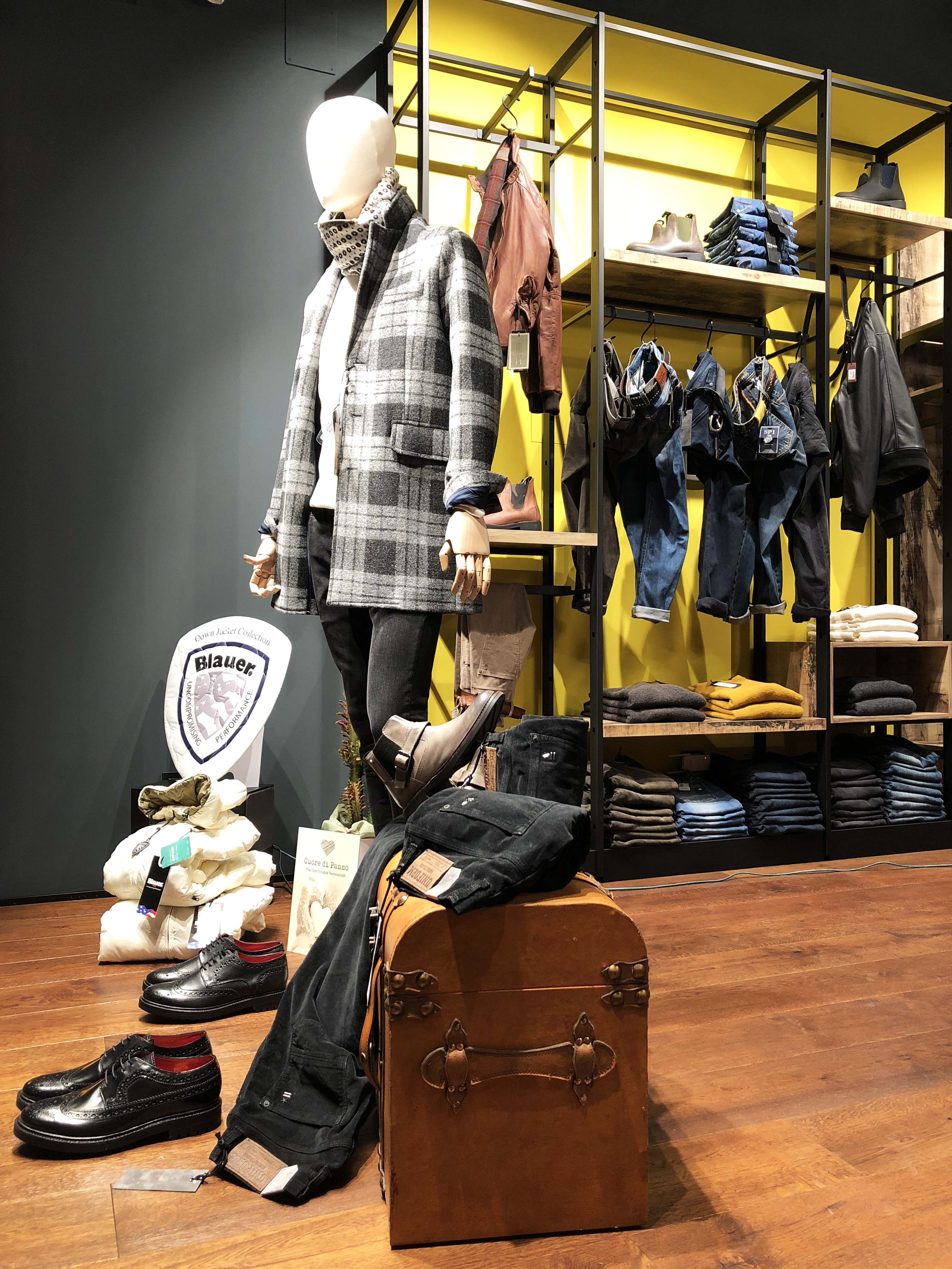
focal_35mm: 28
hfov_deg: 49.7
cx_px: 476
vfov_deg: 63.4
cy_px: 634
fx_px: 1027
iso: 40
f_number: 1.8
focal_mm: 3.99
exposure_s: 1/17
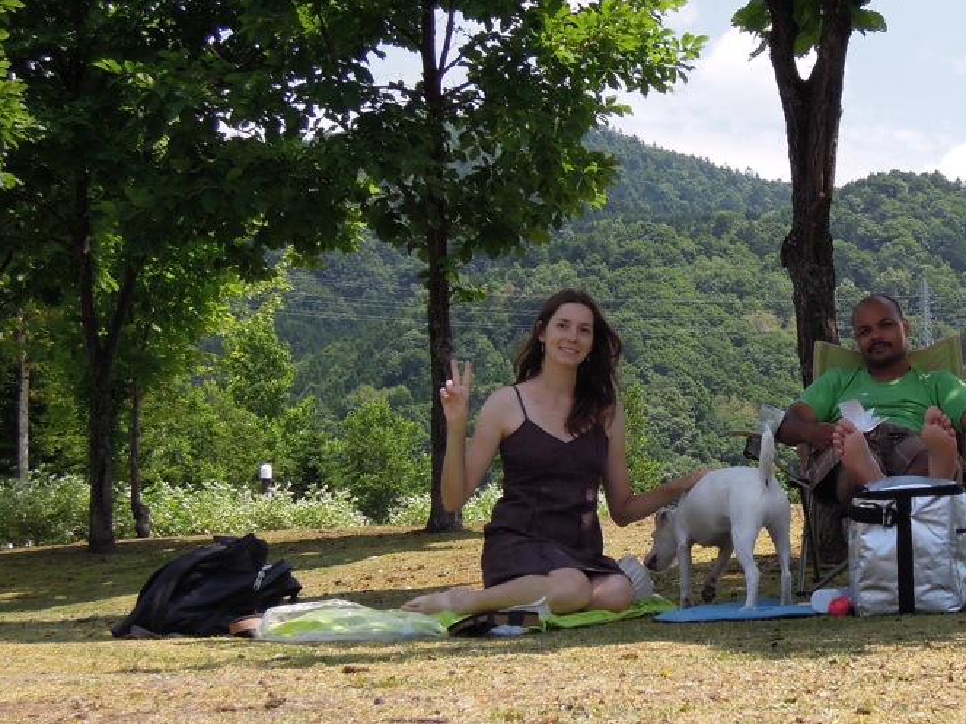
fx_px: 2316
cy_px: 326
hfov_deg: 23.3
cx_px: 724
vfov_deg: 17.8
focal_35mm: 83
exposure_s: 1/800
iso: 160
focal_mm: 9.9
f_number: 4
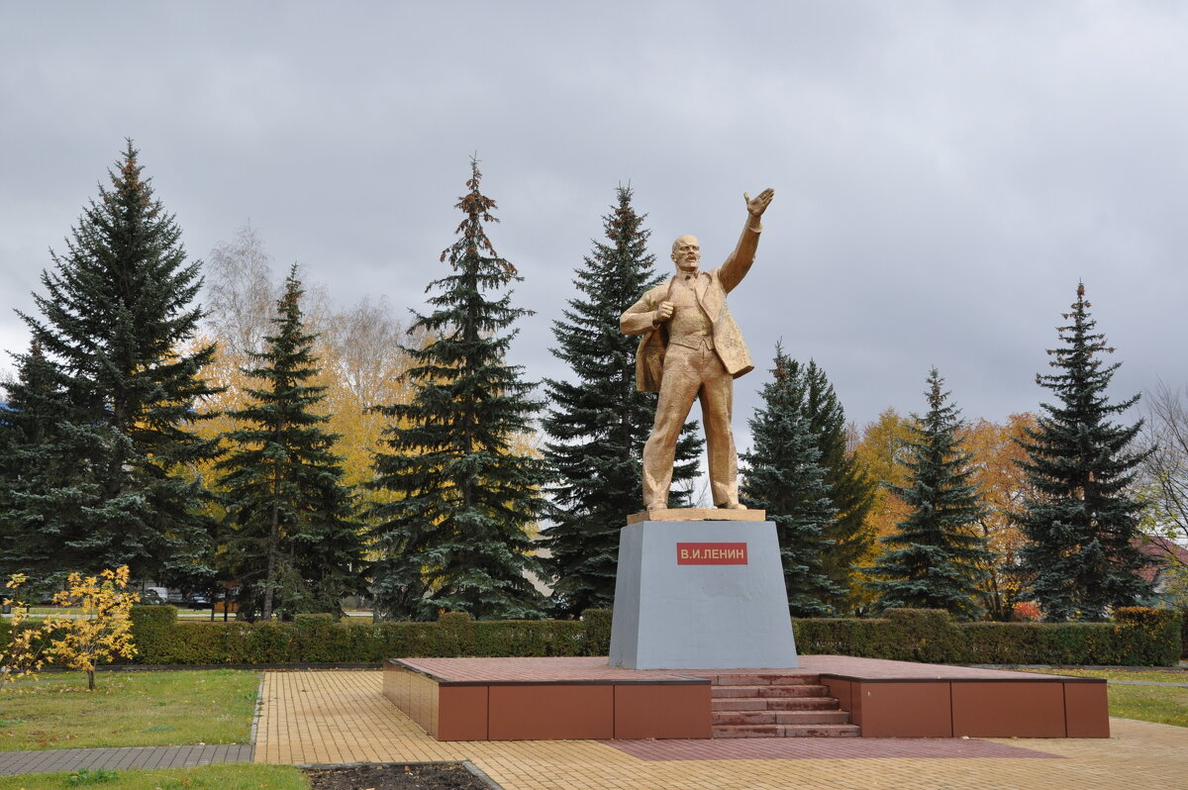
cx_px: 594
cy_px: 395
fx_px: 1385
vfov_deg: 31.8
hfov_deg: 46.4
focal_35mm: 42
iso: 200
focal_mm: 28
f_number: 6.3
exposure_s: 1/160
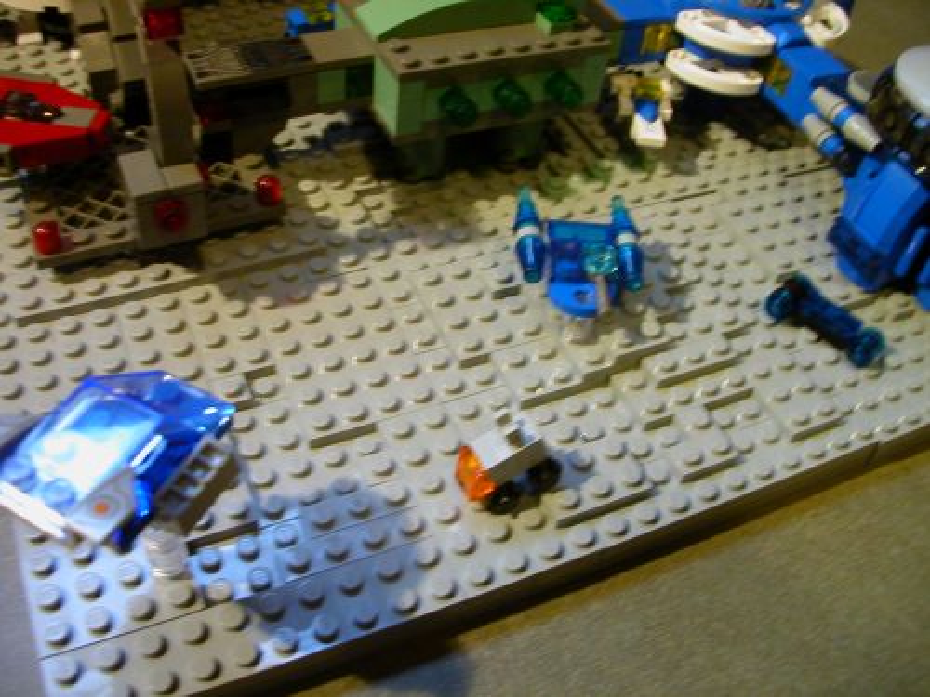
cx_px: 465
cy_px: 348
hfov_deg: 50.1
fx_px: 994
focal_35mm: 37
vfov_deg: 38.7
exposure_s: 1/14.4
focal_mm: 5.6
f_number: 2.7
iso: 100
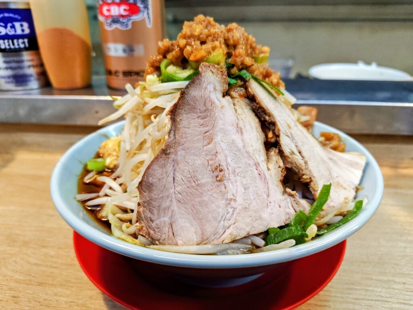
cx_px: 206
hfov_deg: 73.9
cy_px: 155
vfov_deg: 58.9
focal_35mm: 23
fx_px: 274
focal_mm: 5.56
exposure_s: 1/120
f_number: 1.9
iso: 277
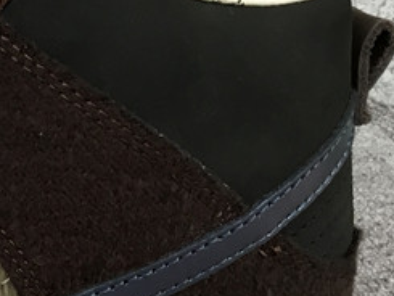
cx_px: -215
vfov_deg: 13.0
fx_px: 1298
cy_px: 205
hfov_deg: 15.7
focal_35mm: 114
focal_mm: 3.3
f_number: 2.4
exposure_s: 1/33
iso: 32
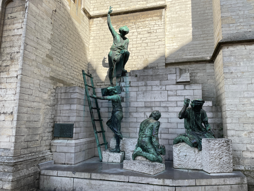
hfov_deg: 67.3
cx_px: 127
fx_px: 191
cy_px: 96
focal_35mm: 26
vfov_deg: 53.1
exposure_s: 1/1103
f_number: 1.6
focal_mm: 4.2
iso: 32
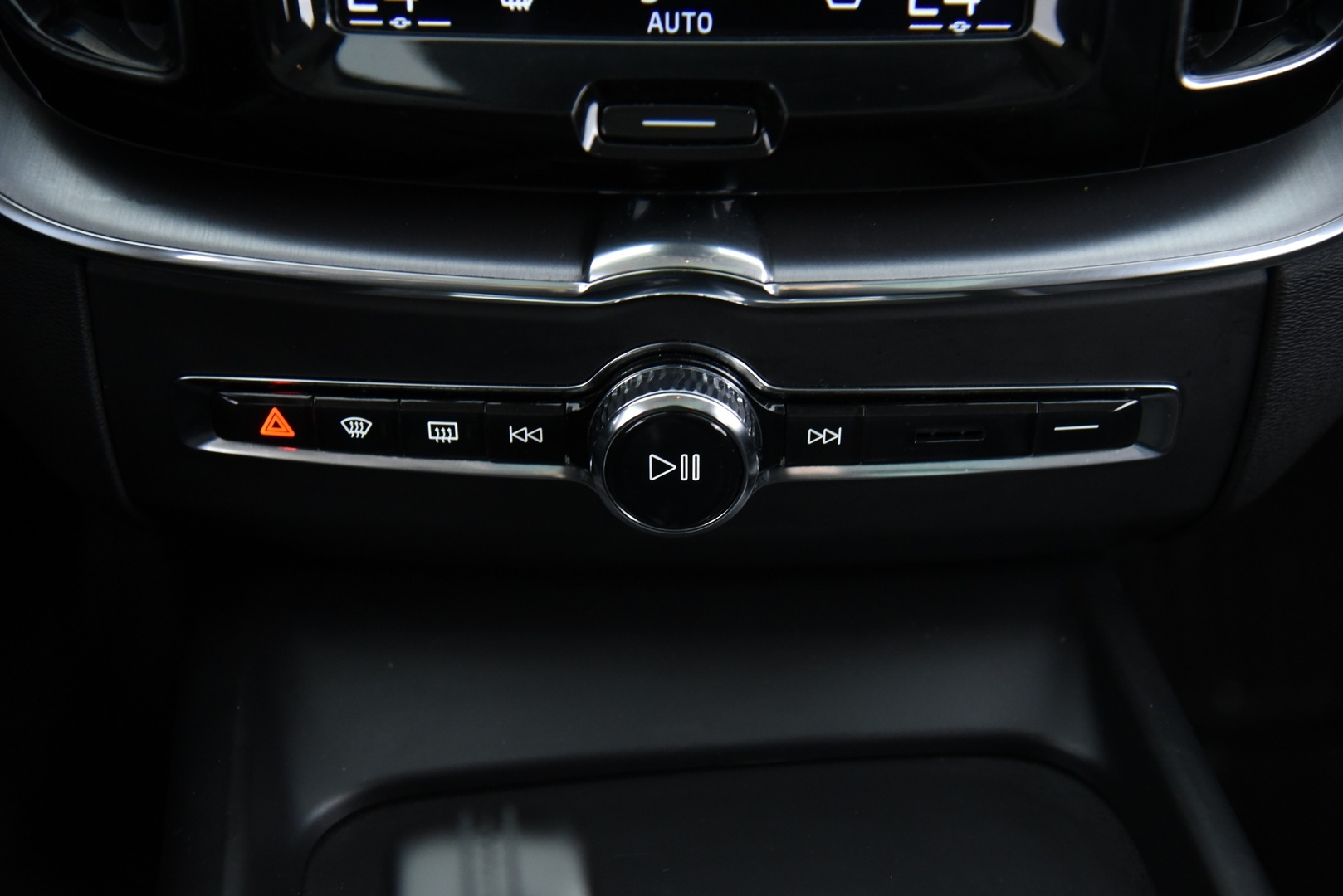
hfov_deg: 38.2
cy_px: 448
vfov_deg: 26.0
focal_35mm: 52
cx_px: 672
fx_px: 1940
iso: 4000
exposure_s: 1/15
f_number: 4
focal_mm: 52
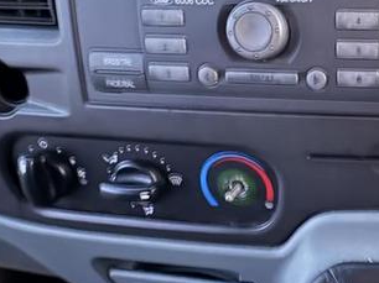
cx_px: 384
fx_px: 449
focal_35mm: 41
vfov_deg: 34.7
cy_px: 91
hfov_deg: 39.9
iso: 640
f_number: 2.2
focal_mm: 2.22
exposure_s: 1/8
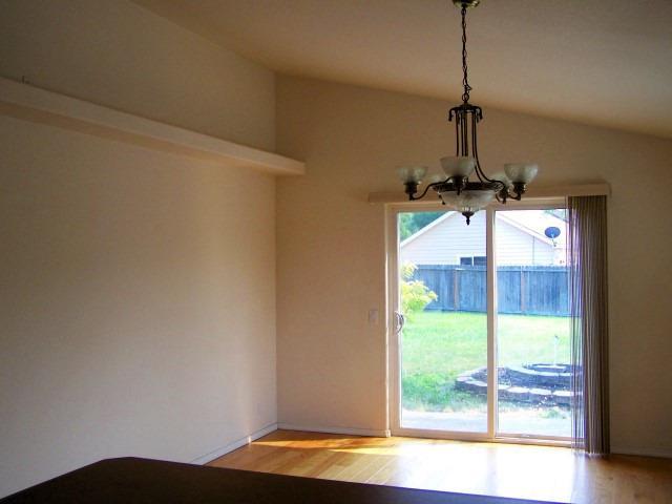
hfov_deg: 49.0
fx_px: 738
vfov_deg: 37.7
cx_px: 336
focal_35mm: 38
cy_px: 252
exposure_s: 1/100
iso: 80
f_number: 2.8
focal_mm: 6.3
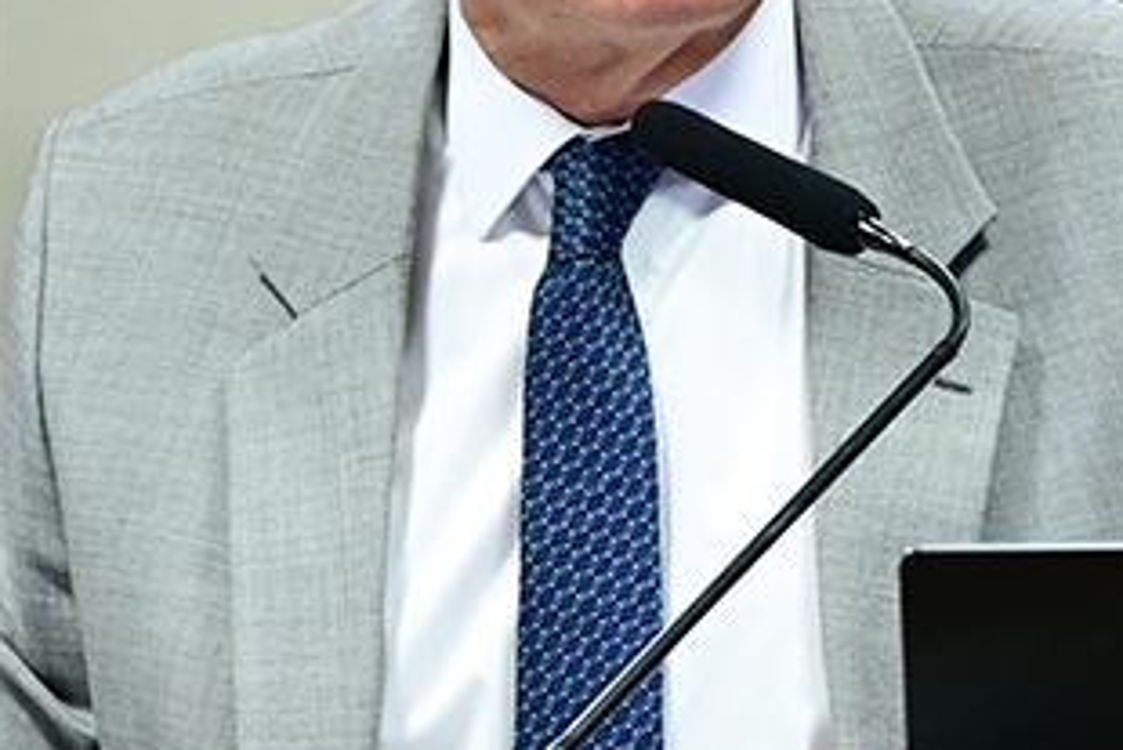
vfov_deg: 1.7
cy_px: 36
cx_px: 500
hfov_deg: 2.5
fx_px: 25933
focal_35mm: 831
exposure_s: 1/200
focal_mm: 200
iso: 4000
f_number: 4.5
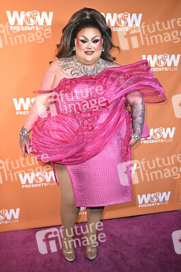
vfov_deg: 51.9
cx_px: 90
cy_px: 136
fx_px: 280
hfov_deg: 35.9
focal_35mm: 37
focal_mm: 37
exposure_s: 1/200
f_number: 7.1
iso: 1600
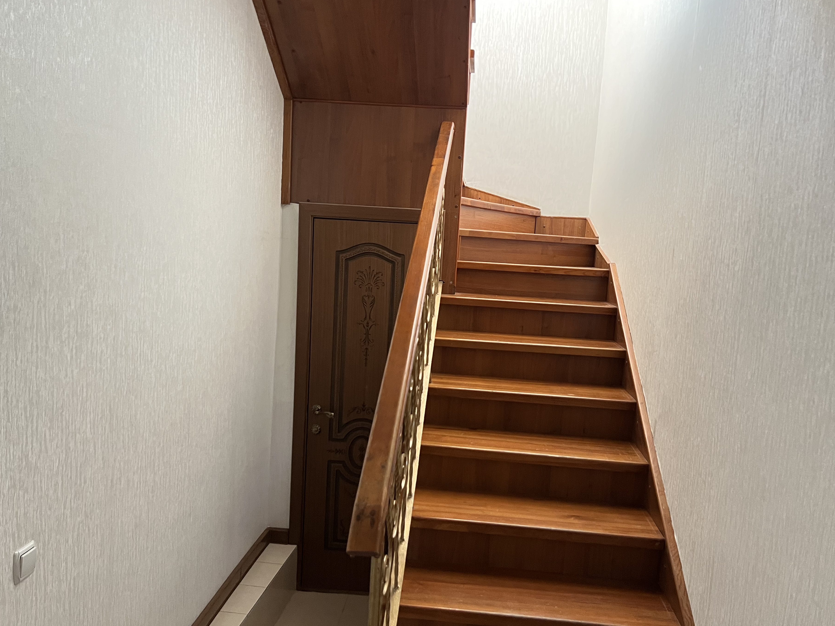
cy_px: 321
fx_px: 700
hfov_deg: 61.6
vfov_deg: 48.2
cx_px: 434
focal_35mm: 29
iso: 200
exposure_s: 1/60
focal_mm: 5.7
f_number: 1.5
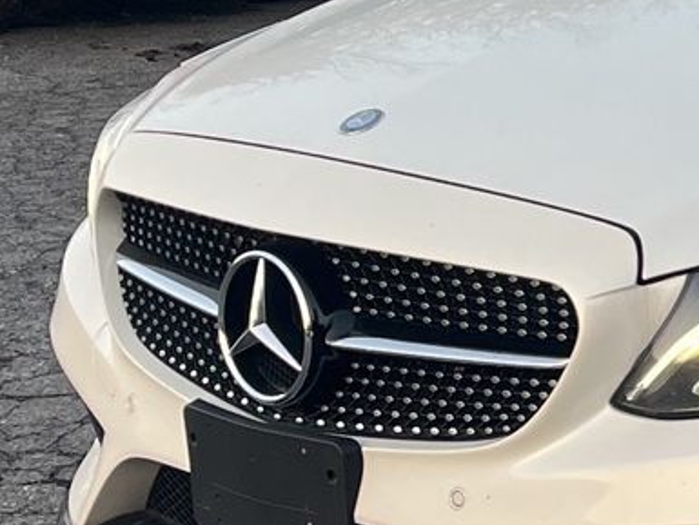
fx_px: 2182
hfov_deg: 16.2
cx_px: 1133
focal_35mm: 108
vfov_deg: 13.7
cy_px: 320
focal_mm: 5.1
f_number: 1.6
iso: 50
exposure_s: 1/121
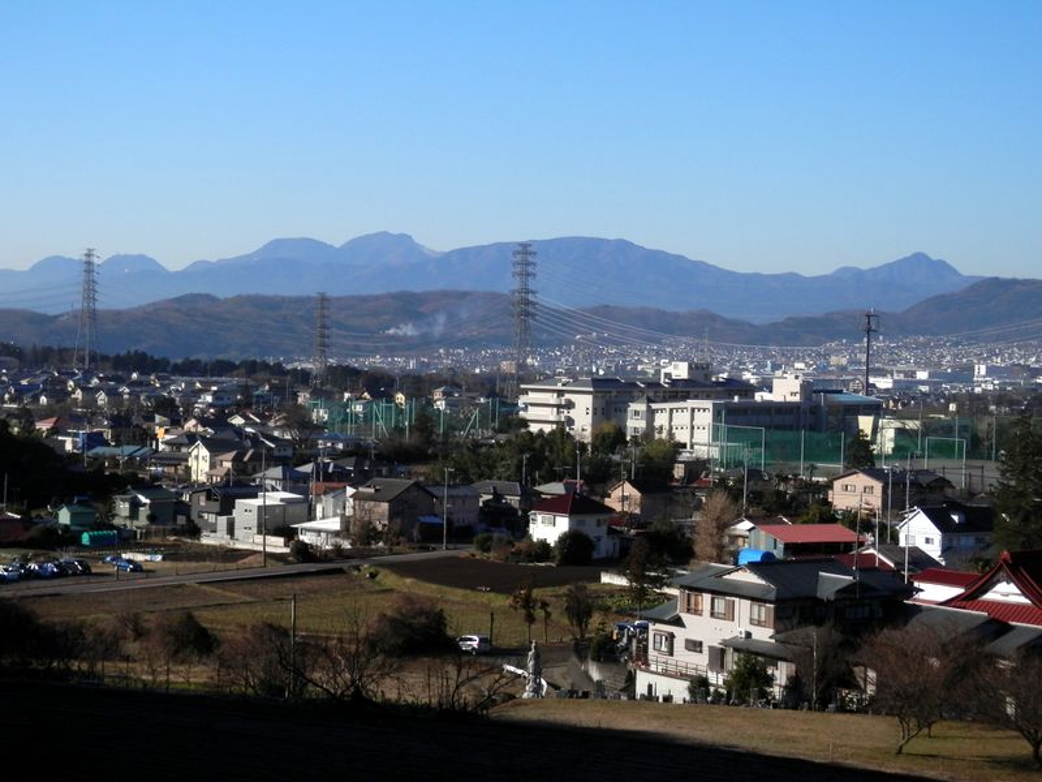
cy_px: 391
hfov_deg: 26.7
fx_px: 2197
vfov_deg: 20.2
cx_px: 521
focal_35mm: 73
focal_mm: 13.1
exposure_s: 1/125
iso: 80
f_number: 12.7
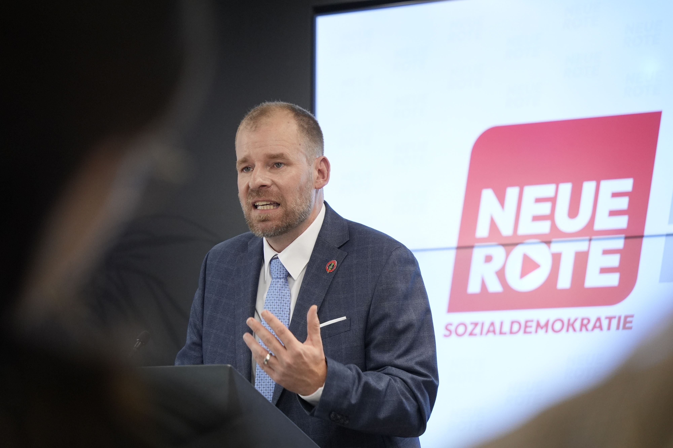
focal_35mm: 133
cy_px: 224
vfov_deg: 10.3
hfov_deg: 15.4
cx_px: 336
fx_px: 2486
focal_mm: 133
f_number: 5
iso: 3200
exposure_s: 1/250
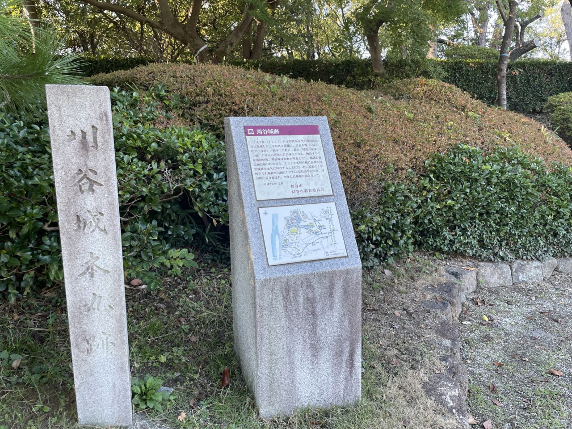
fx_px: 430
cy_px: 214
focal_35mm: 26
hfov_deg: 67.3
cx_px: 286
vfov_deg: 53.1
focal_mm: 4.2
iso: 50
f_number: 1.6
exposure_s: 1/121
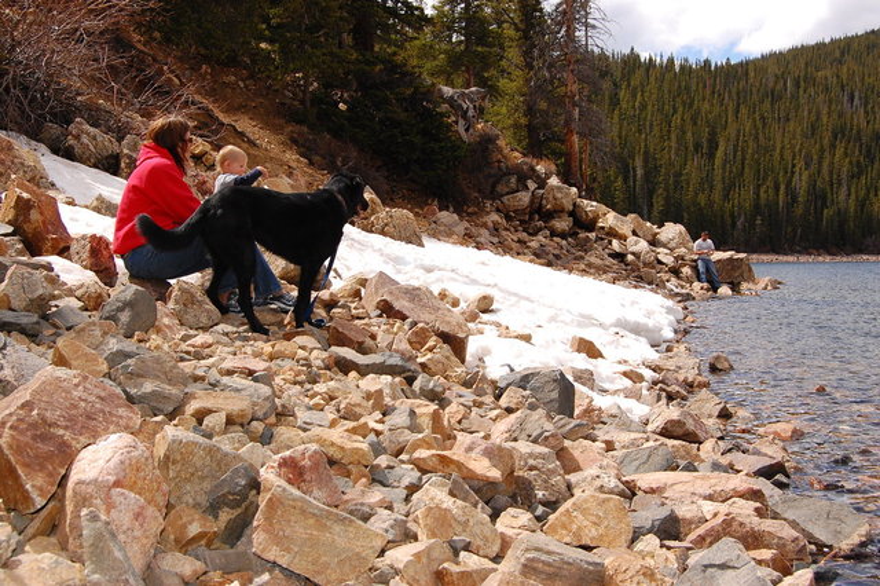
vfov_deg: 28.9
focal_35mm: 46
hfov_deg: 42.3
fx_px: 1136
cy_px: 293
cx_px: 440
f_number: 10
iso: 400
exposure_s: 1/500
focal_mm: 31
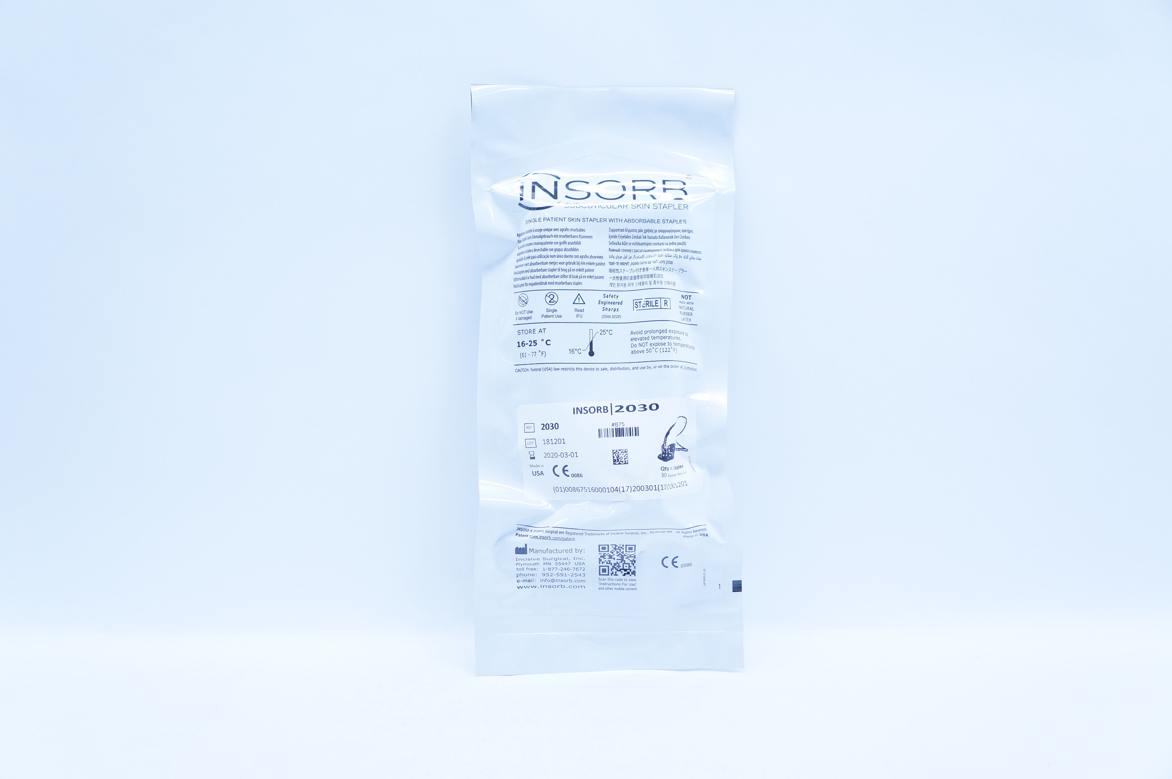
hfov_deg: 59.5
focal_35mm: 32
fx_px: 1024
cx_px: 586
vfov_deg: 41.6
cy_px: 390
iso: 800
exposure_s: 1/200
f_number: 4.5
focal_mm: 21
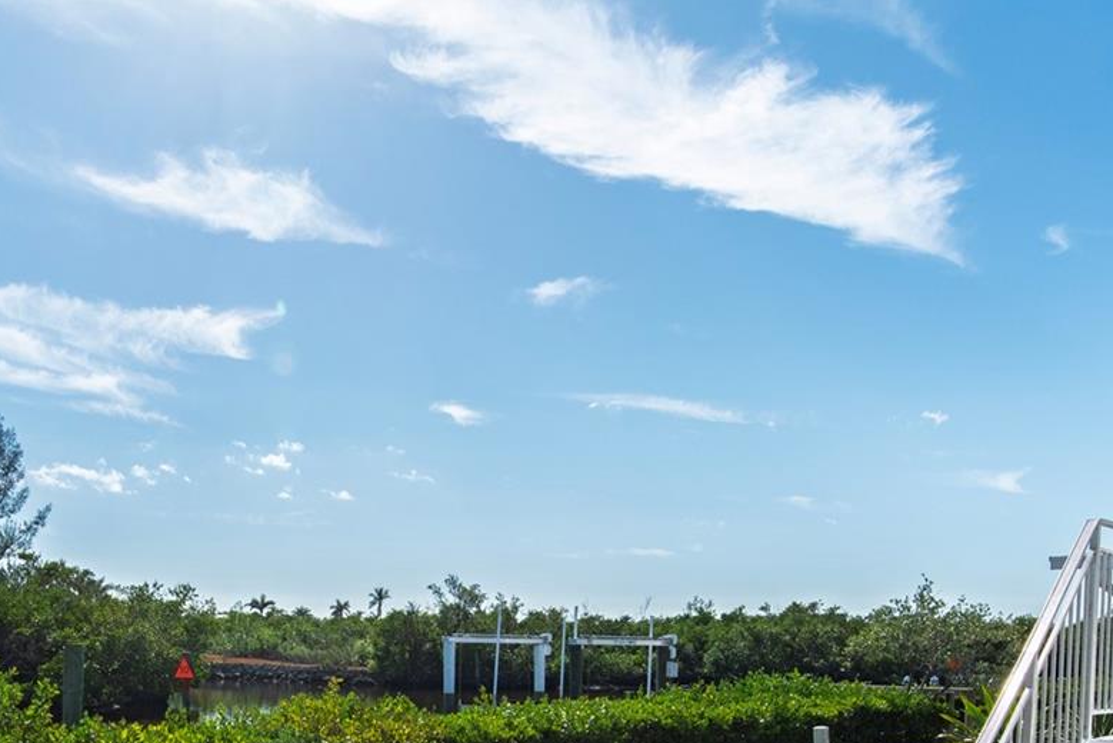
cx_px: 291
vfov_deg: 32.3
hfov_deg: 47.8
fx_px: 1206
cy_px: 692
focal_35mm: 39
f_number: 13
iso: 100
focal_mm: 19
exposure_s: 1/640
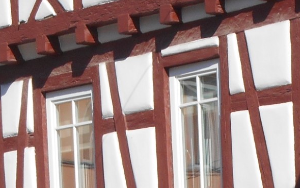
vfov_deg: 3.6
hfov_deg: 5.8
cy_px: 438
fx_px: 2943
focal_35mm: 360
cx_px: 281
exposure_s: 1/400
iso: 80
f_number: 4.7
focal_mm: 14.3
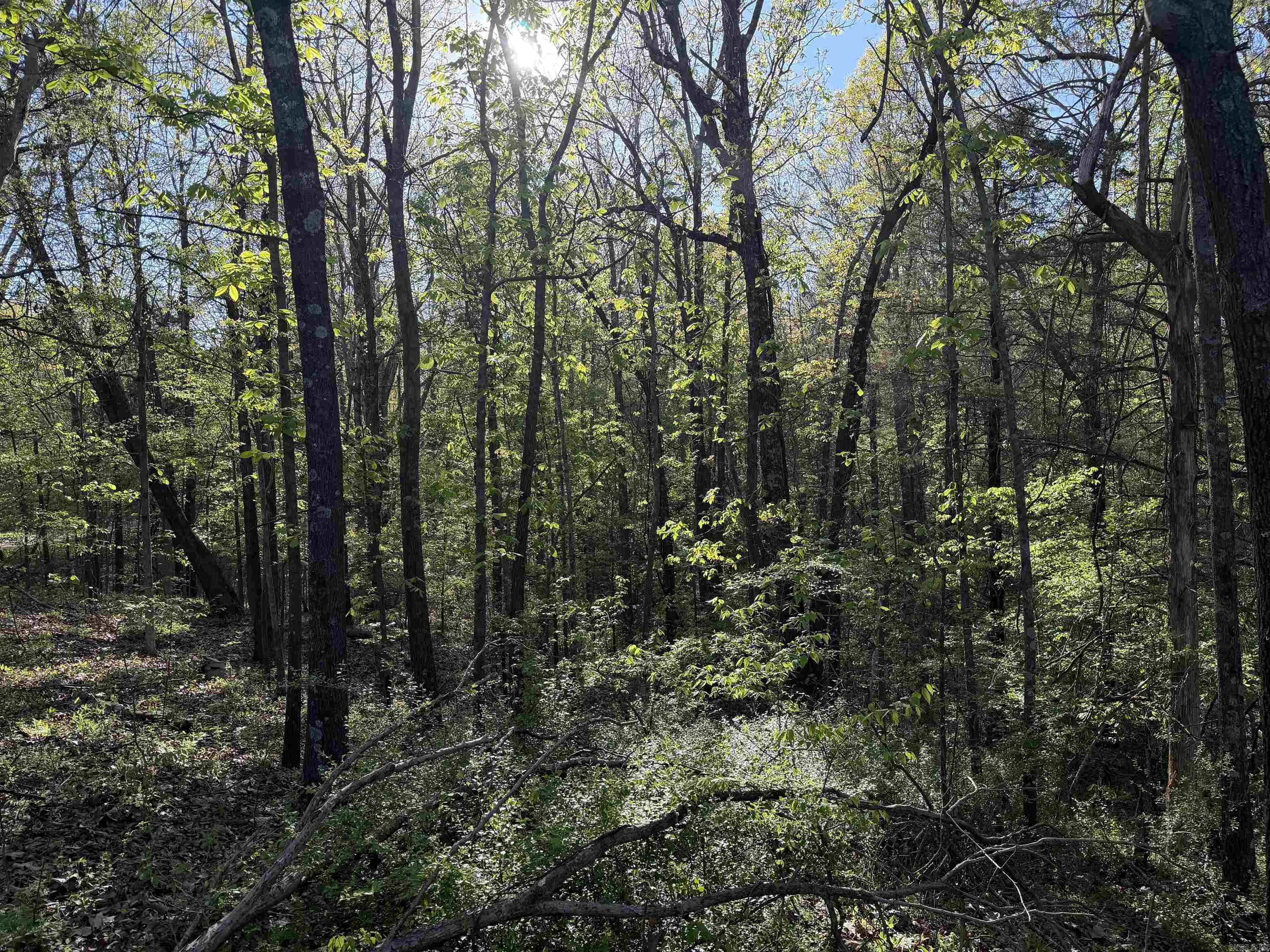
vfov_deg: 56.8
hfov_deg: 71.6
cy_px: 476
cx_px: 635
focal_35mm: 24
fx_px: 881
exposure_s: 1/979
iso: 100
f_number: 1.78
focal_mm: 6.76
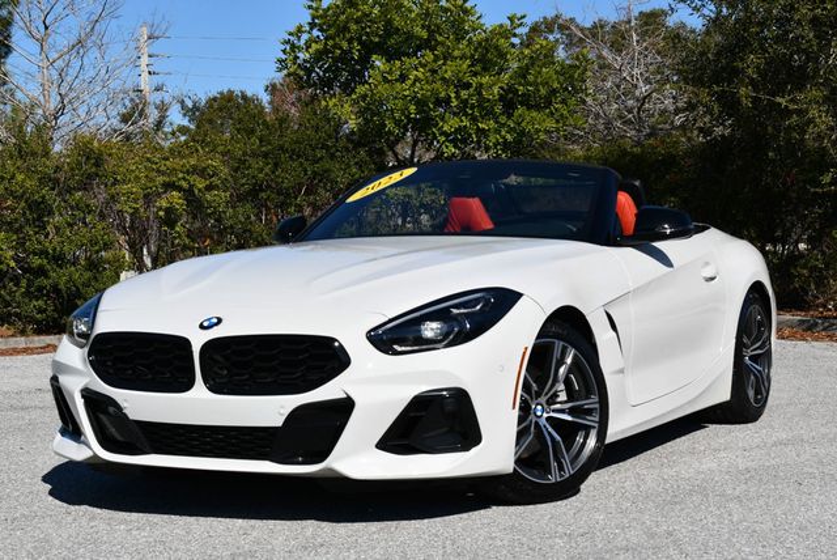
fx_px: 1582
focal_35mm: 68
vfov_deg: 20.1
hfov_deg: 29.6
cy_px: 280
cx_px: 418
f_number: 9
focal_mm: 34
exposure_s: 1/320
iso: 100
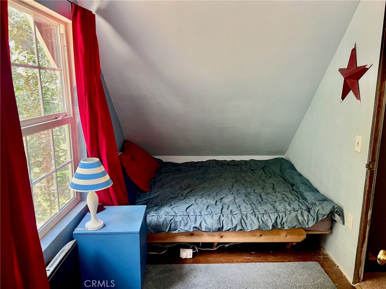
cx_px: 193
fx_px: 290
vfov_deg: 53.1
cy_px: 144
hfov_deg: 67.3
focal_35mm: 26
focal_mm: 5.7
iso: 125
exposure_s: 1/63
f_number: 1.5
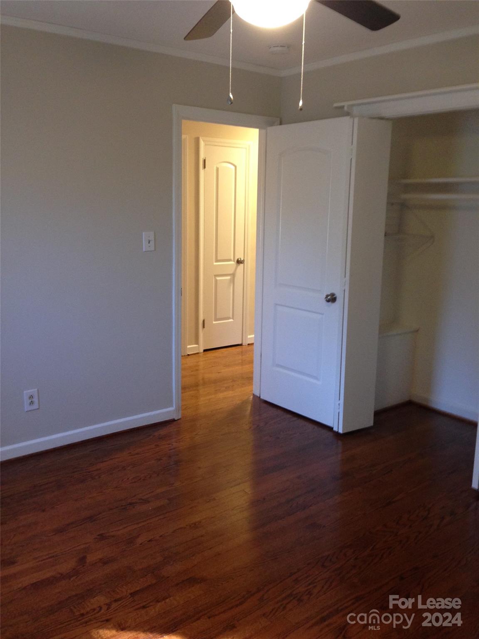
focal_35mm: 33
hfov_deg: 42.9
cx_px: 240
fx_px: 609
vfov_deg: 55.4
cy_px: 320
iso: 160
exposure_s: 1/20
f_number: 2.4
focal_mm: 4.12
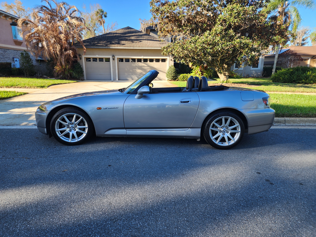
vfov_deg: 58.9
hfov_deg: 73.9
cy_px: 118
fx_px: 210
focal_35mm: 23
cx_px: 158
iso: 12
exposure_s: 1/203
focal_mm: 6.4
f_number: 1.8
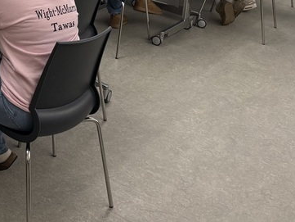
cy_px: -85
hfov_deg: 26.6
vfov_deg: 19.5
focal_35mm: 68
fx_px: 580
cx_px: -16
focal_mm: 6.76
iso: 160
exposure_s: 1/120
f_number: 1.78
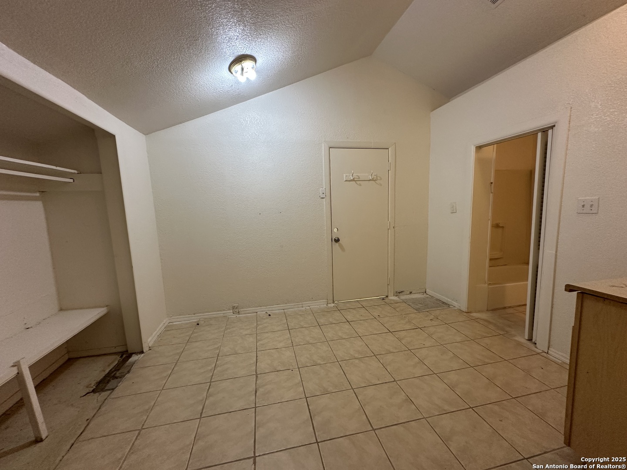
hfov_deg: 102.1
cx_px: 314
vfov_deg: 85.7
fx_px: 254
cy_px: 235
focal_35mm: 14
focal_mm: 2.22
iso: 250
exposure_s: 1/120
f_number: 2.2
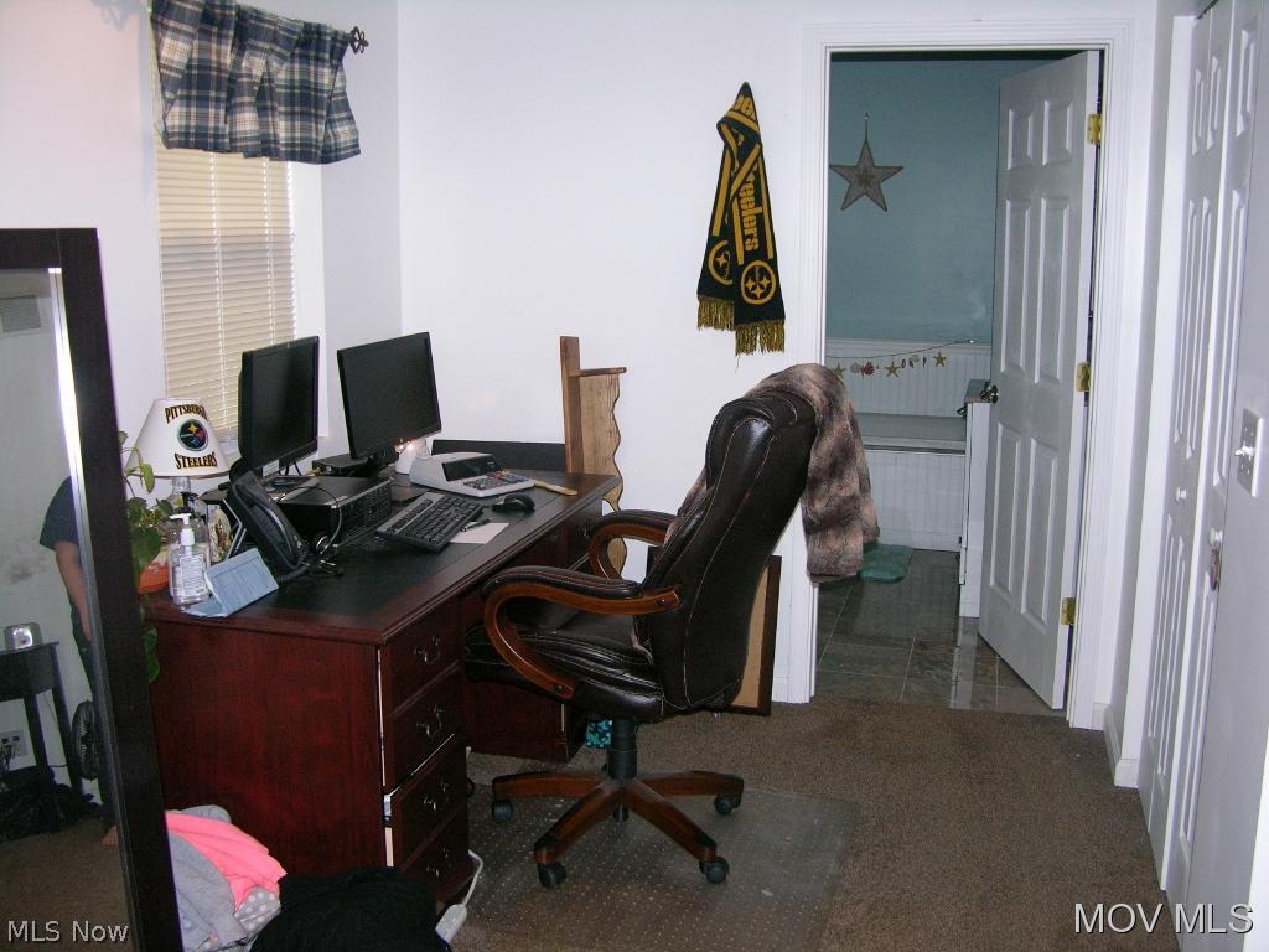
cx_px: 634
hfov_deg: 52.6
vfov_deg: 40.7
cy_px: 476
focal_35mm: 35
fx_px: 1283
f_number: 2.8
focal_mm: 8.9
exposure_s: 1/60.1
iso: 200
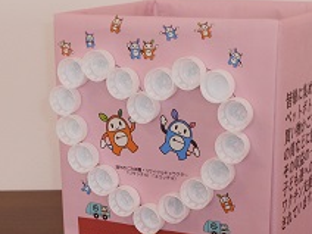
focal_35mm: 83
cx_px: 166
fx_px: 748
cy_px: 153
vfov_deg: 17.7
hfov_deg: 23.6
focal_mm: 7.7
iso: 110
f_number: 4.2
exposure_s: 1/30
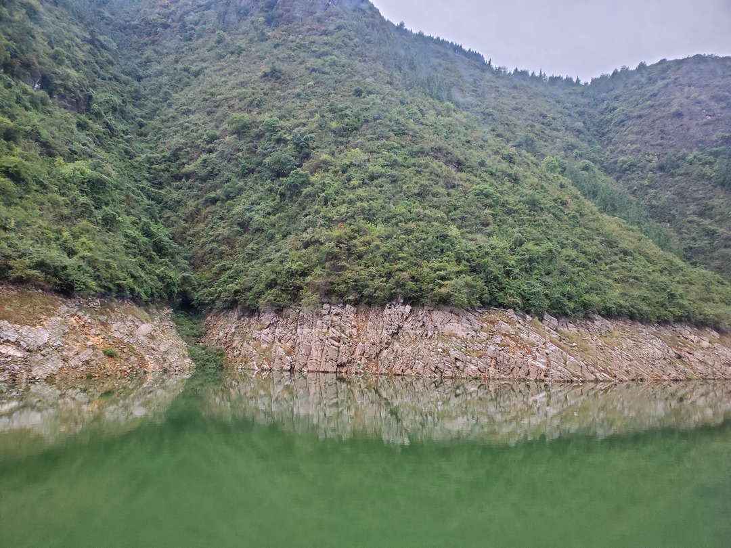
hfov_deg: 67.3
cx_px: 366
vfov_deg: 53.1
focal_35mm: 26
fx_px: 549
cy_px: 274
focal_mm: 4.3
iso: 200
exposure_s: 1/120
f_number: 2.4
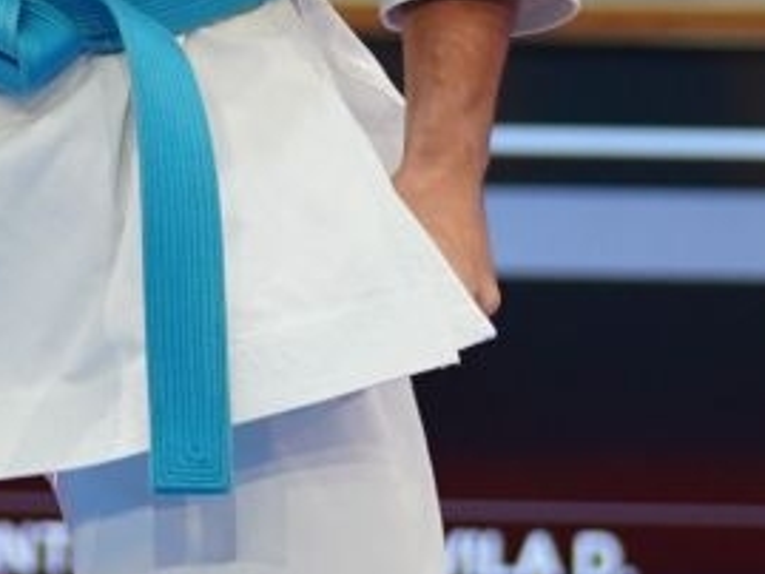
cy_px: 142
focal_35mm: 888
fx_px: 19633
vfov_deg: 1.7
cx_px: 77
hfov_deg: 2.2
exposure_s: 1/400
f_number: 2.8
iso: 800
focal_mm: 138
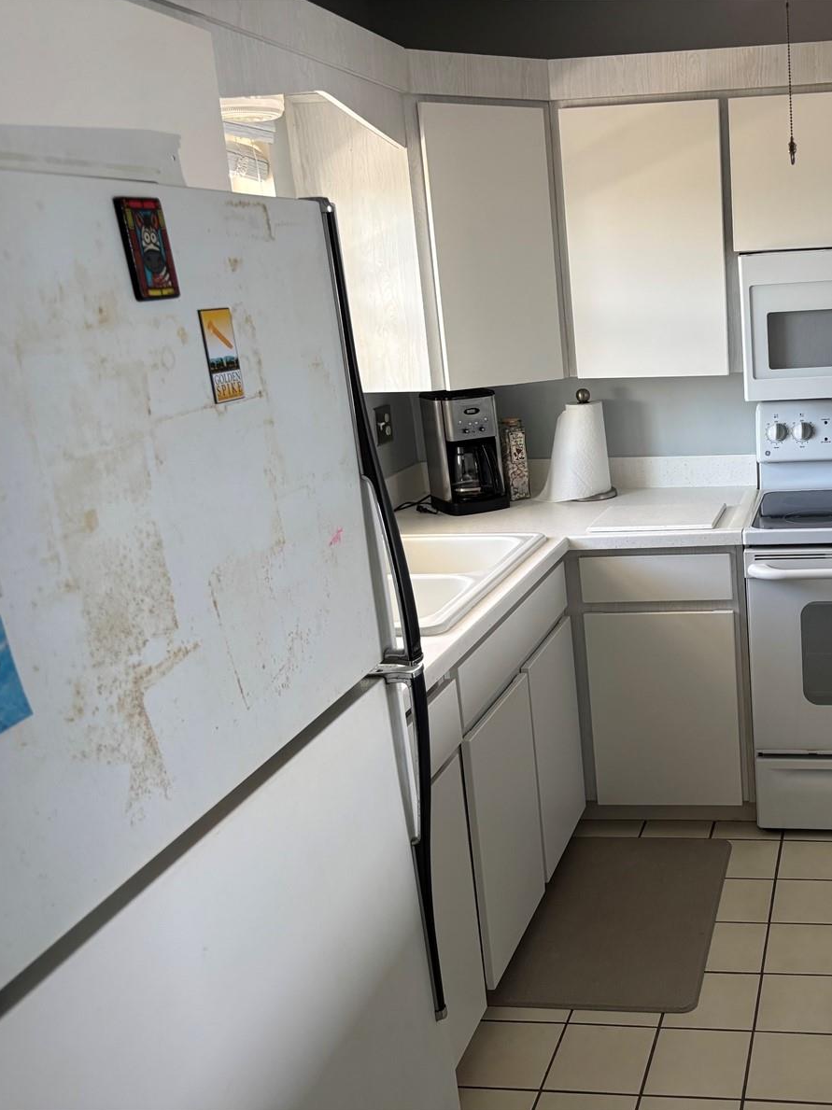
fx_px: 1122
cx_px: 712
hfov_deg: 38.5
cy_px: 555
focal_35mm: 35
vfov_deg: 52.6
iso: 125
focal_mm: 5.96
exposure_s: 1/114
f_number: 1.6
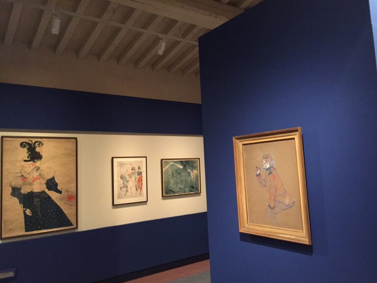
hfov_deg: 61.7
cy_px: 142
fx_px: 316
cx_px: 188
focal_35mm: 29
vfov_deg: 48.2
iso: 250
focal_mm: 4.15
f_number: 2.2
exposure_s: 1/15
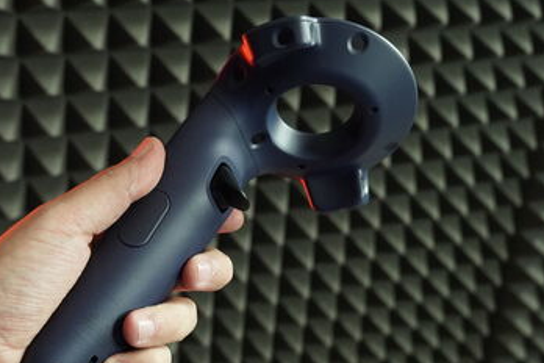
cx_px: 217
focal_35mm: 53
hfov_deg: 37.4
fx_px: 801
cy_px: 199
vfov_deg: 25.5
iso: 8000
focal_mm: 30
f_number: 6.3
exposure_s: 1/160
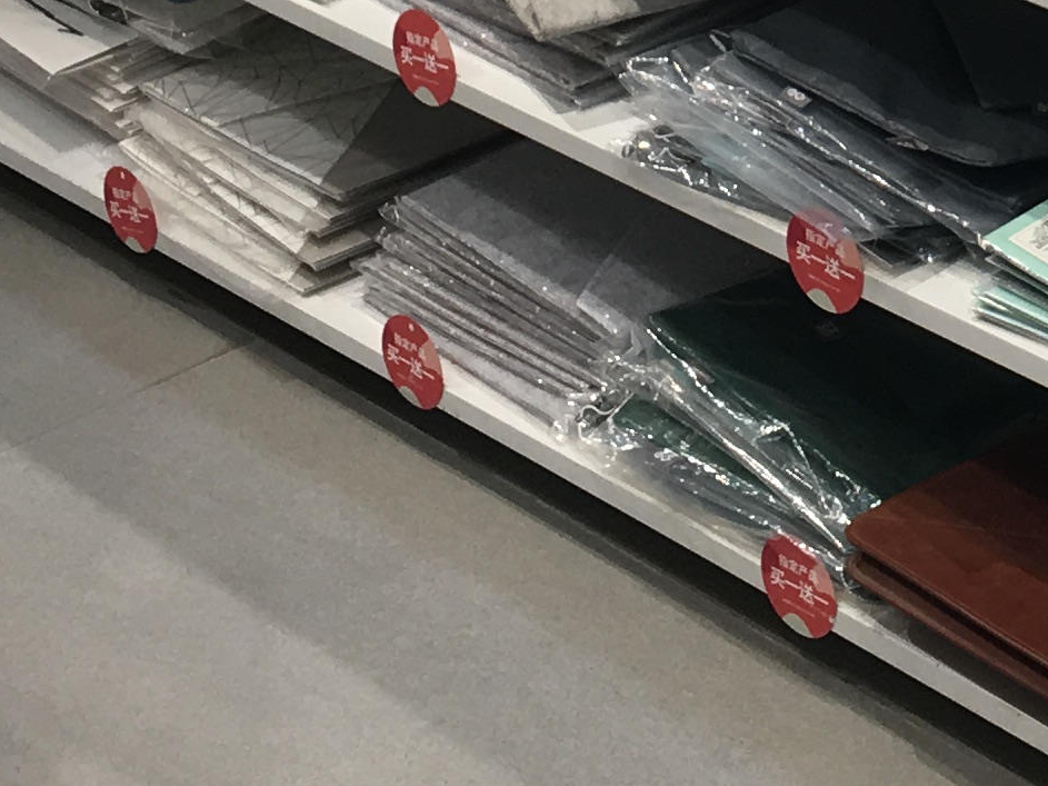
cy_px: -464
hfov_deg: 15.4
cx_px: 1177
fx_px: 3754
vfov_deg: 11.4
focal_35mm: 124
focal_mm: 4.15
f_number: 2.2
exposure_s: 1/100
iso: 25
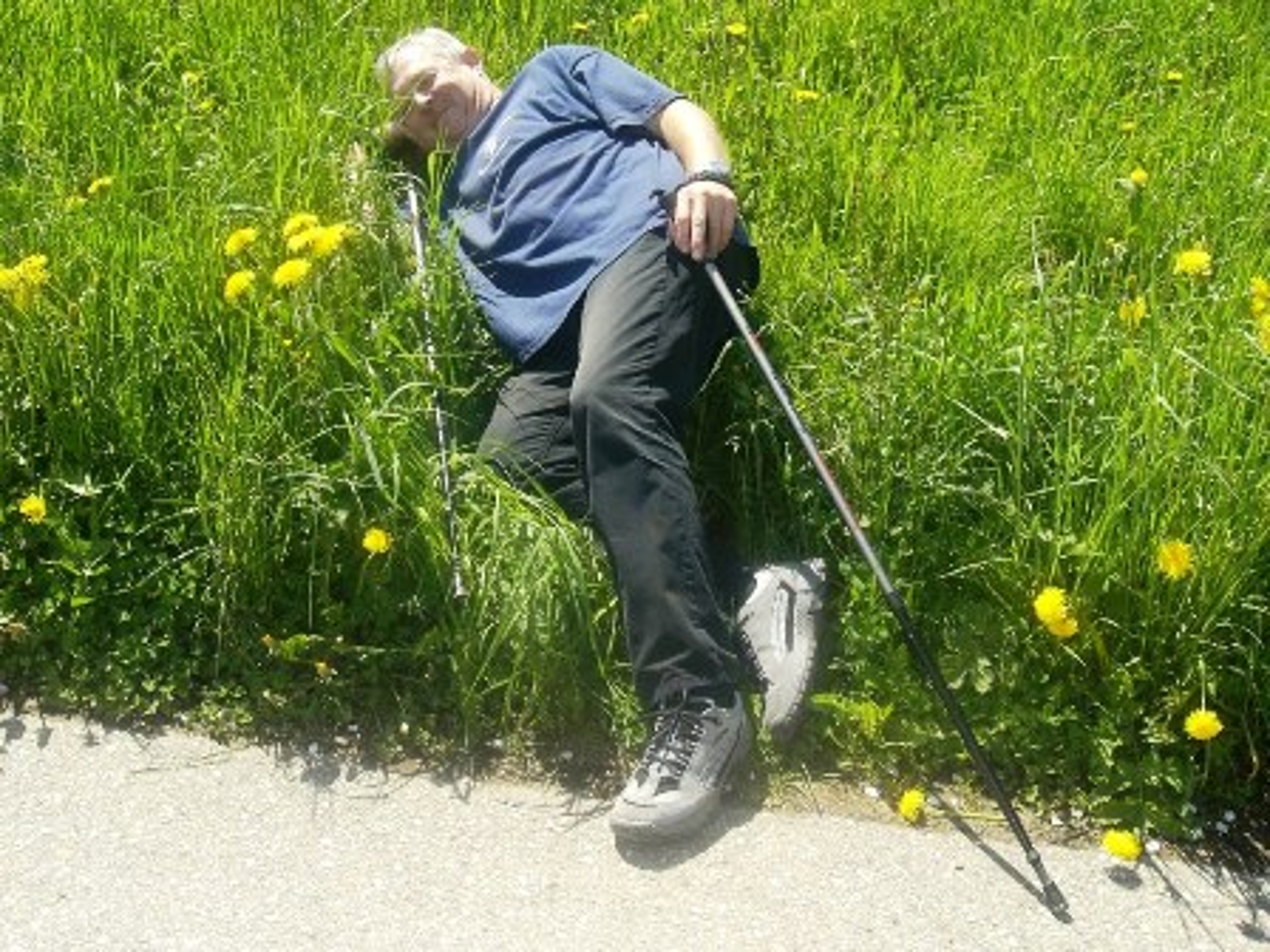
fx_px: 1394
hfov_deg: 49.0
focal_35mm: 38
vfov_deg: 37.7
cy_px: 476
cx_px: 635
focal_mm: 6.3
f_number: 4.4
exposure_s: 1/320
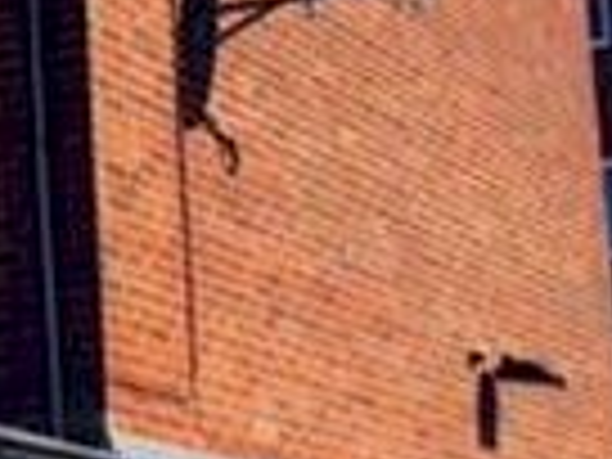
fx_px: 2634
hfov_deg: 11.7
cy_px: 151
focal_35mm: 149
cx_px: -666
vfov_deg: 9.9
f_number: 2.2
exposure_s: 1/1464
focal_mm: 4.15
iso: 32
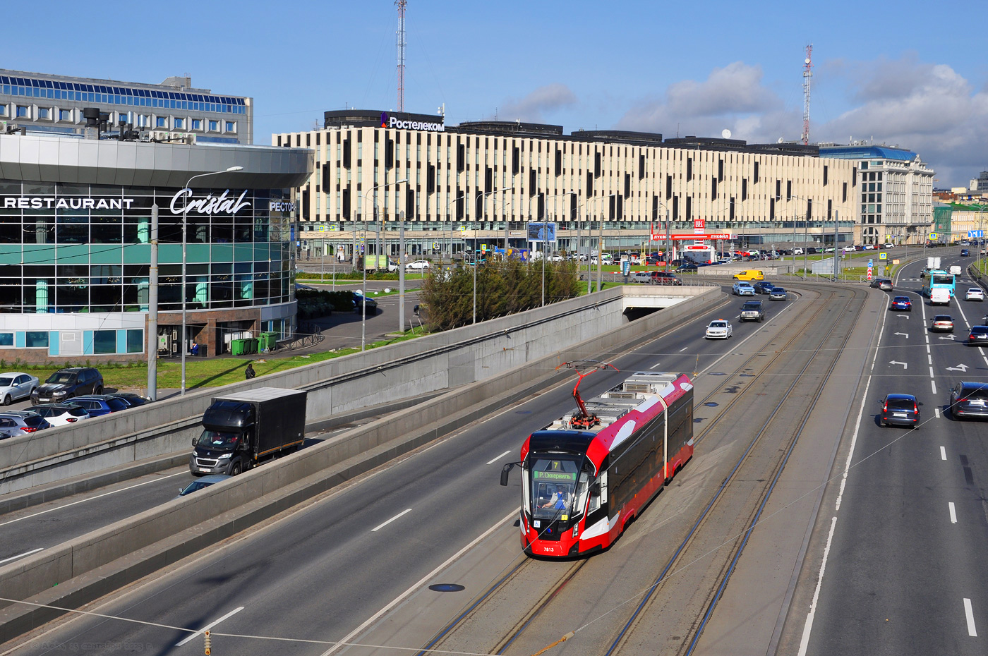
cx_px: 494
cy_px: 328
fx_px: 1234
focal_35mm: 45
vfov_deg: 29.8
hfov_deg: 43.6
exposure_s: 1/500
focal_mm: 30
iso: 200
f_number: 8
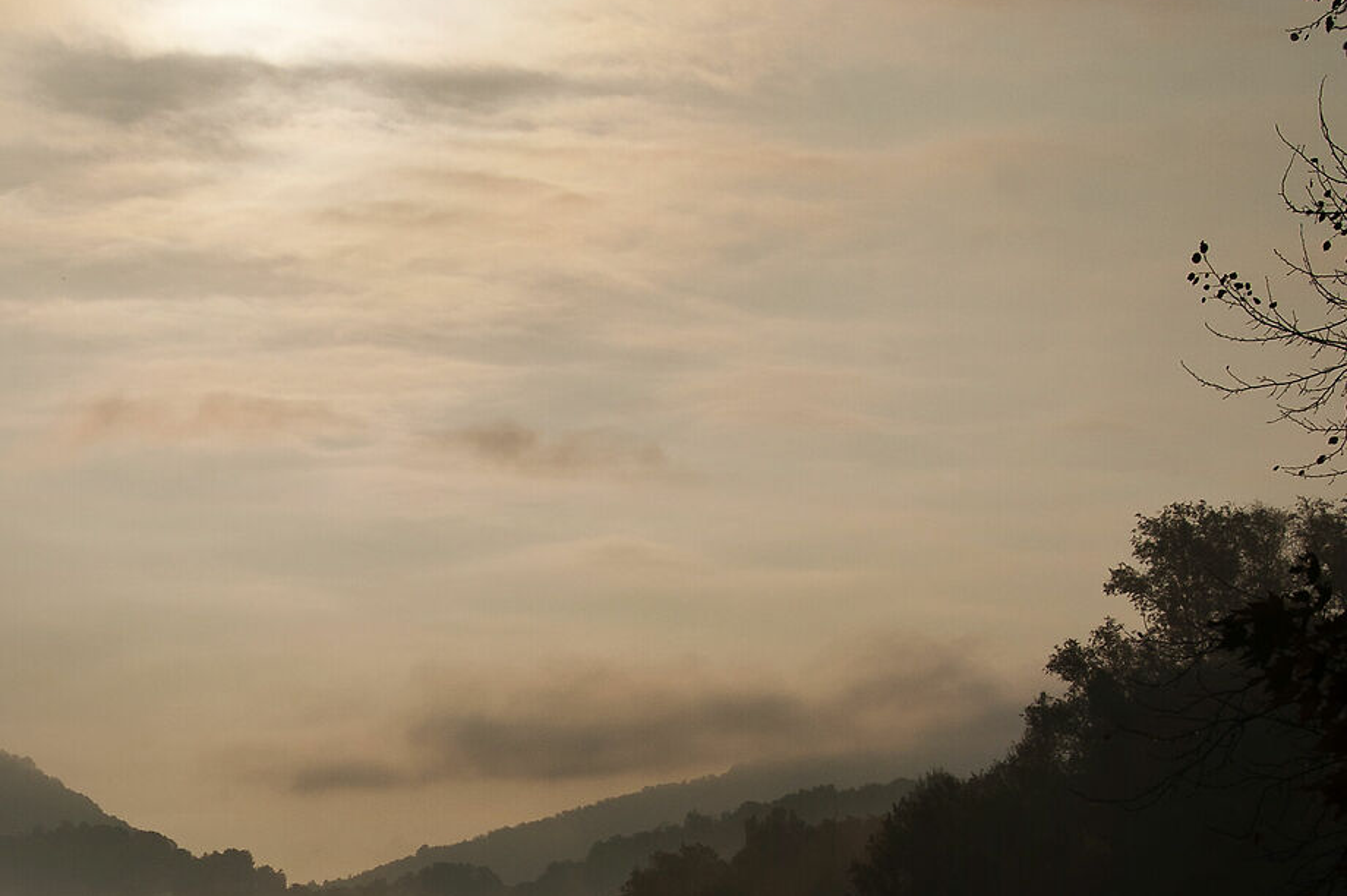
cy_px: 831
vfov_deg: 11.3
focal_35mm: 120
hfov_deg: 16.8
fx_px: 4487
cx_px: 47
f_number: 10
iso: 200
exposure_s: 1/1000
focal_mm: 46
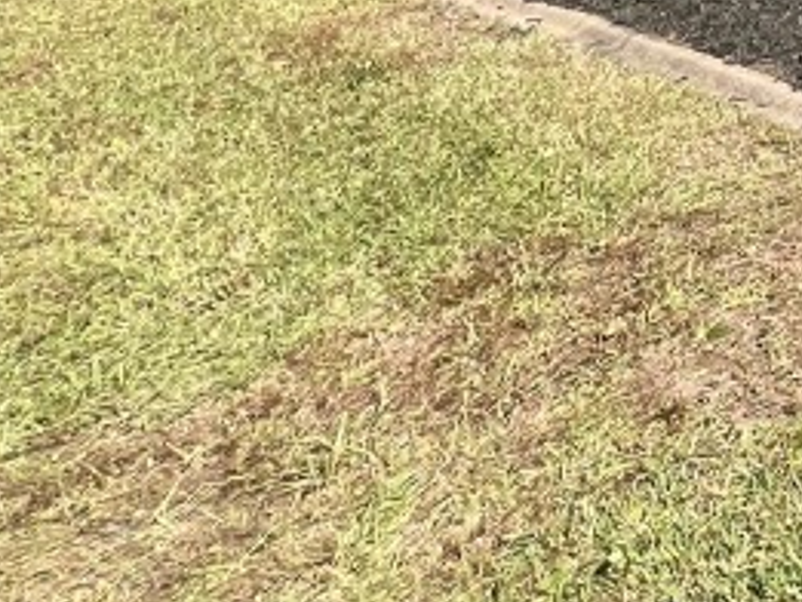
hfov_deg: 20.1
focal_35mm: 51
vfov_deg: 20.8
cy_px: -452
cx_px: 1564
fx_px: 1182
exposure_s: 1/1429
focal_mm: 1.57
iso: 32
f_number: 1.8
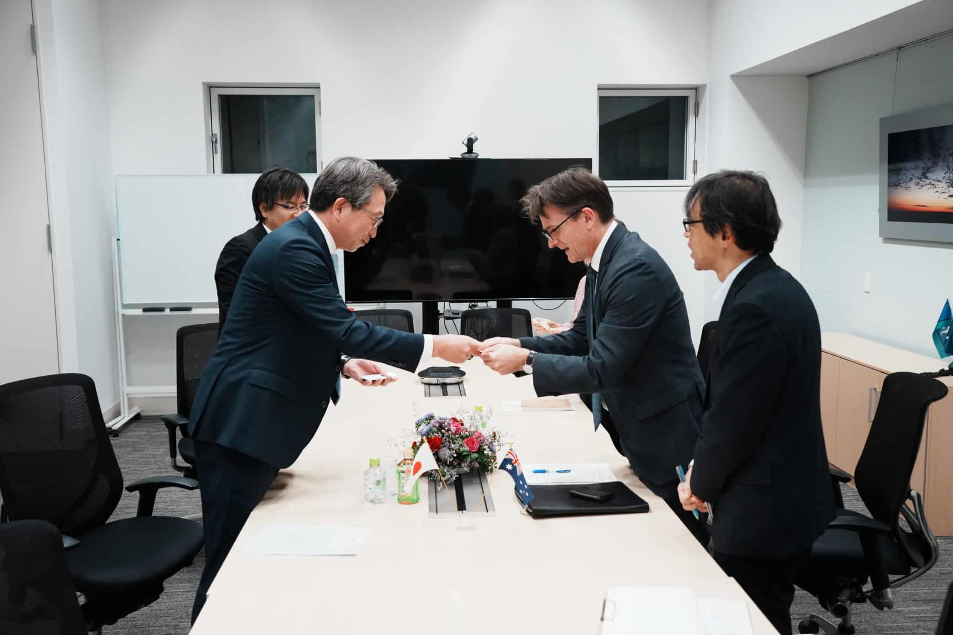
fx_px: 926
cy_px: 318
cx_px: 476
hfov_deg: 54.4
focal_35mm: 35
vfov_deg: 37.8
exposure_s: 1/100
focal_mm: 35
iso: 2000
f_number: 4.5
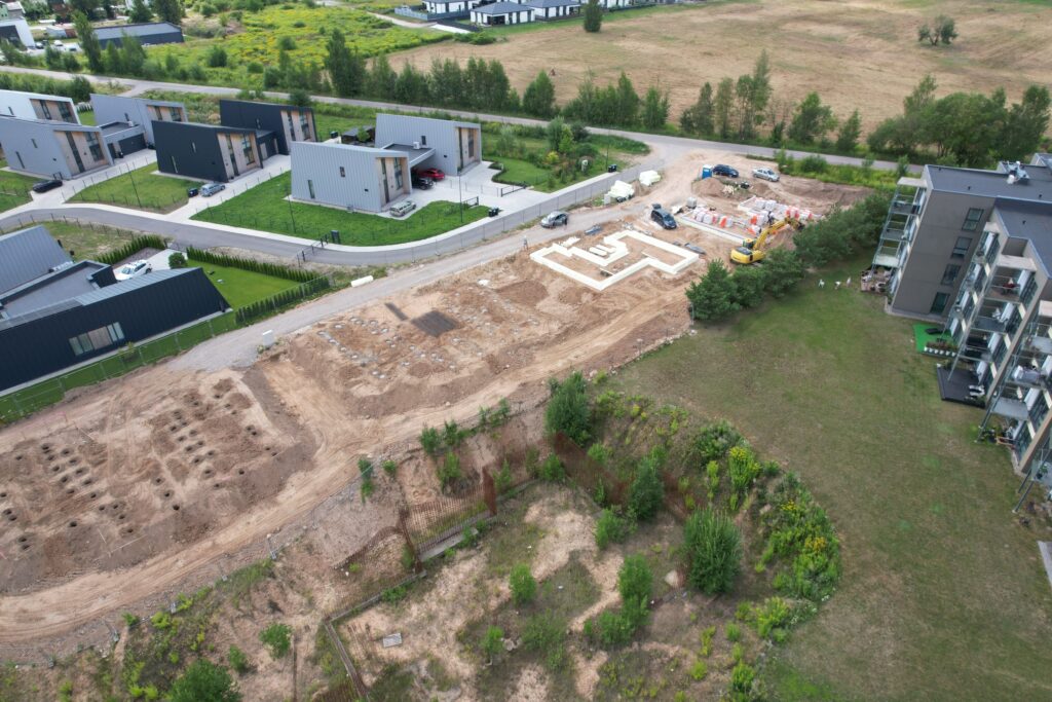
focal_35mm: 22
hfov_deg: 78.6
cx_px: 526
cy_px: 351
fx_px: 643
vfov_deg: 57.2
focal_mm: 8.38
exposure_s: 1/640
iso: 100
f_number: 2.8
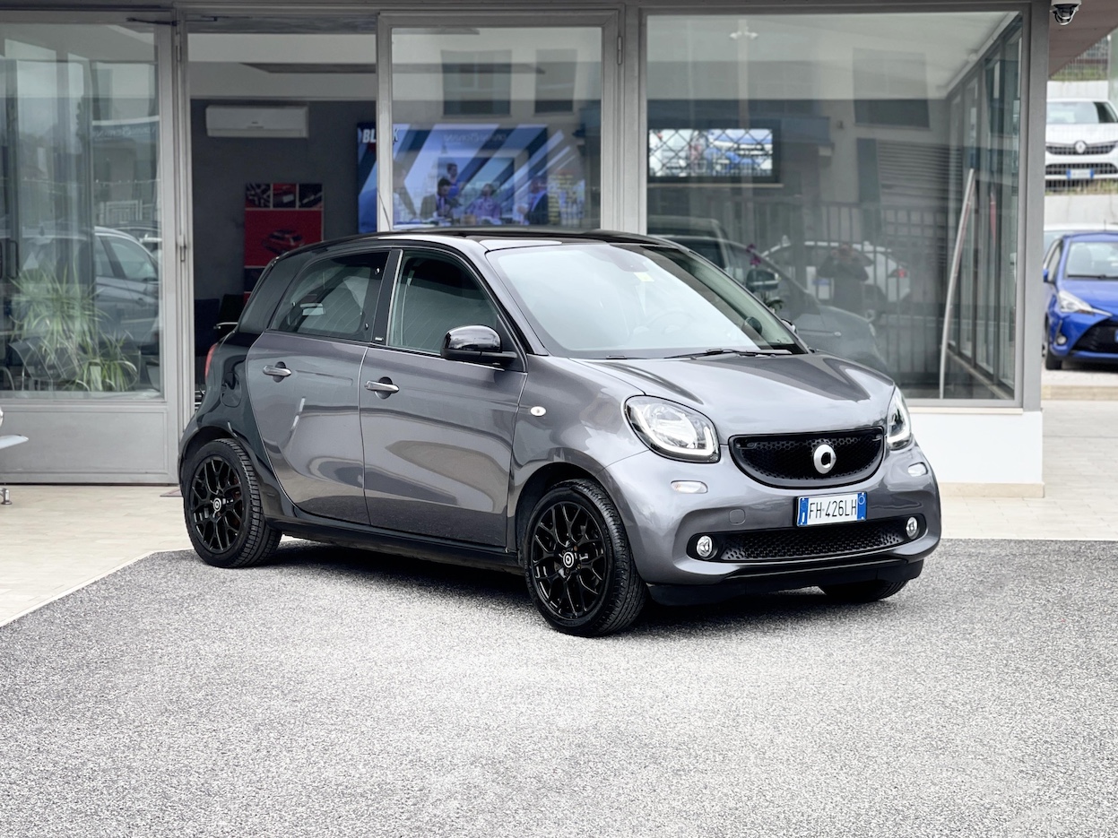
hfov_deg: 30.3
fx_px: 2067
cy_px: 419
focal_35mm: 64
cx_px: 559
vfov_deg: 22.9
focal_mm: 7.5
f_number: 2.2
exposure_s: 1/230
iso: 25
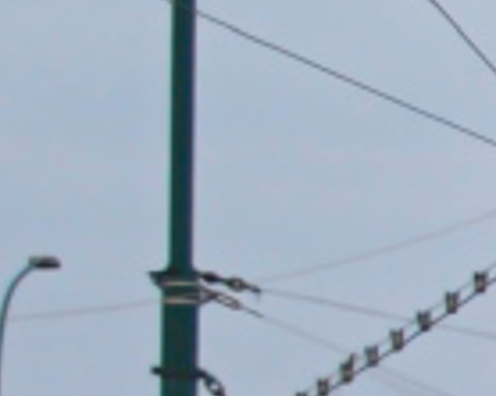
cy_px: 460
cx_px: 1841
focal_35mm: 605
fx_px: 8875
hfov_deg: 3.1
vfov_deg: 2.6
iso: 200
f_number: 5.3
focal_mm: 46
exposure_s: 1/500
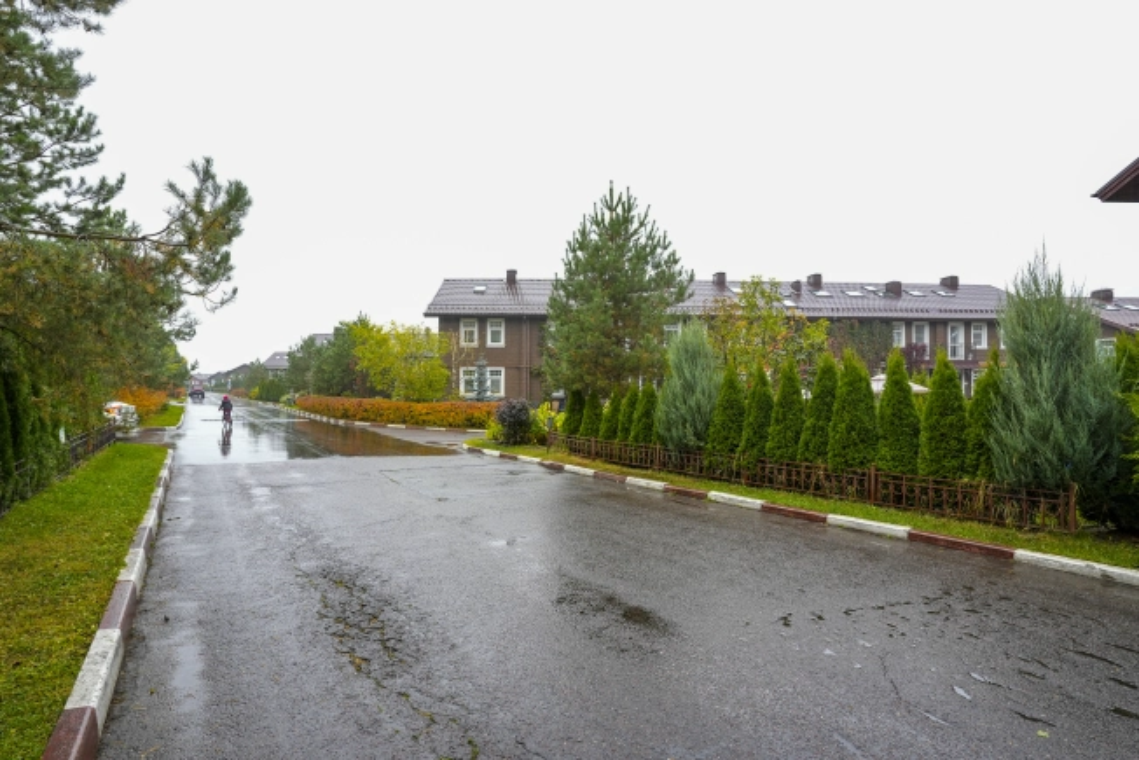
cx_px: 570
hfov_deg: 93.3
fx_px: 538
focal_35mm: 17
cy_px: 380
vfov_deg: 70.5
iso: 250
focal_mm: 17
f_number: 7.1
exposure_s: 1/25
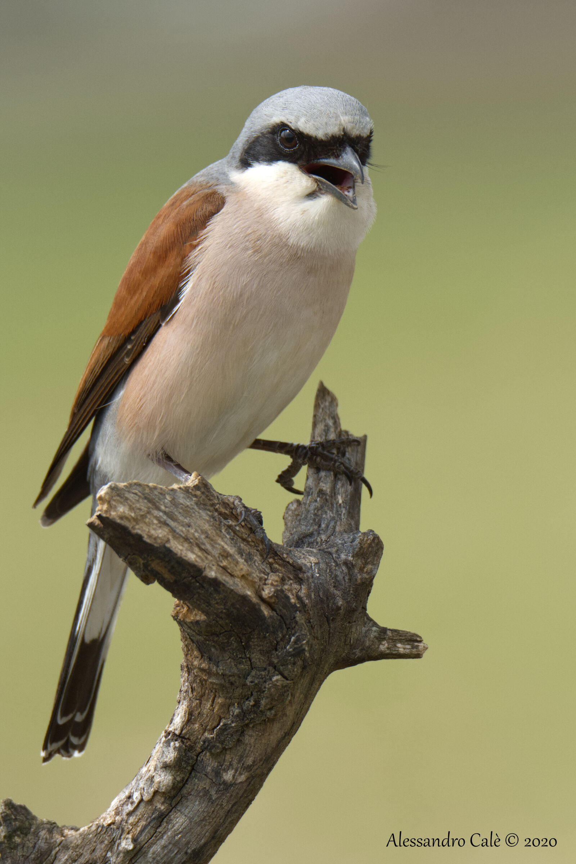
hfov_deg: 1.5
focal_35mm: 900
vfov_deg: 2.3
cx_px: 288
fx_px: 21598
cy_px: 432
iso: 640
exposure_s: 1/1600
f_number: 8
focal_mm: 600
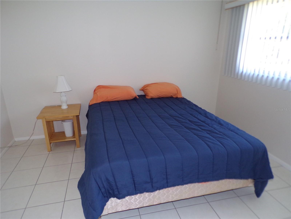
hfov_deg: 71.6
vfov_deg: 56.8
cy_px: 110
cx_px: 146
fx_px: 202
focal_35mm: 24
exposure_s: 1/34
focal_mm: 4.3
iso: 200
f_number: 3
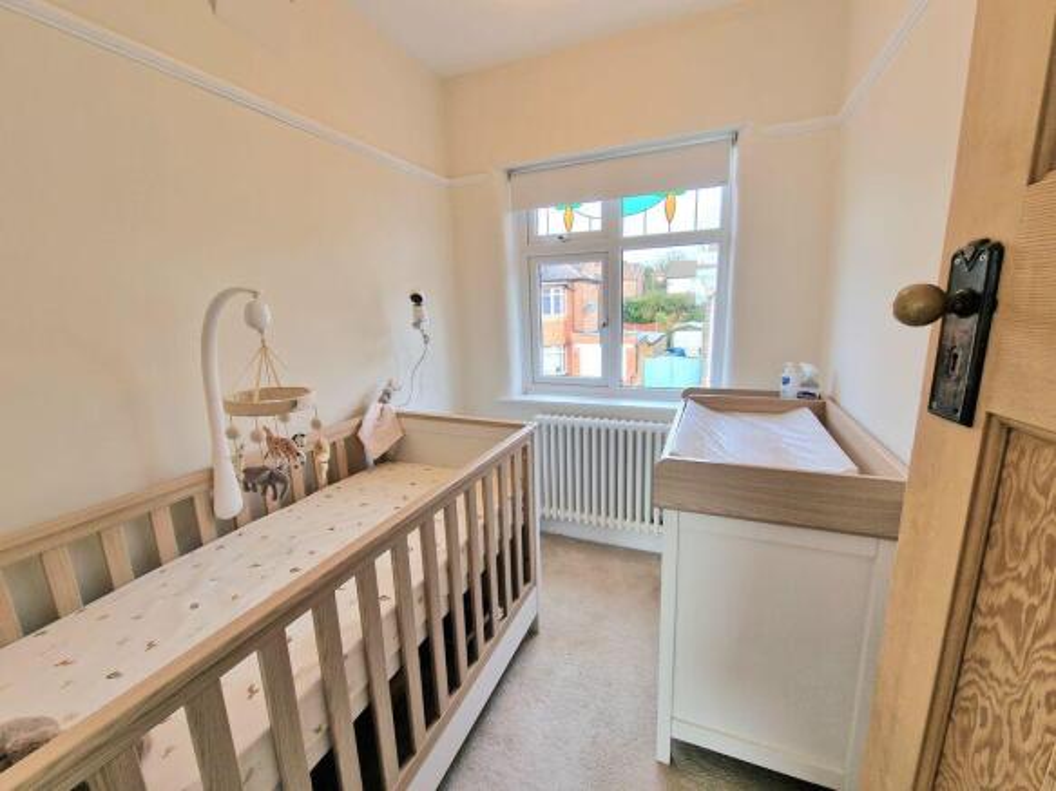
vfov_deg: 89.9
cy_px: 396
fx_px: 396
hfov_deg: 106.2
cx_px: 528
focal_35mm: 13
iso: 50
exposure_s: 1/108
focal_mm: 2.2
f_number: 2.2
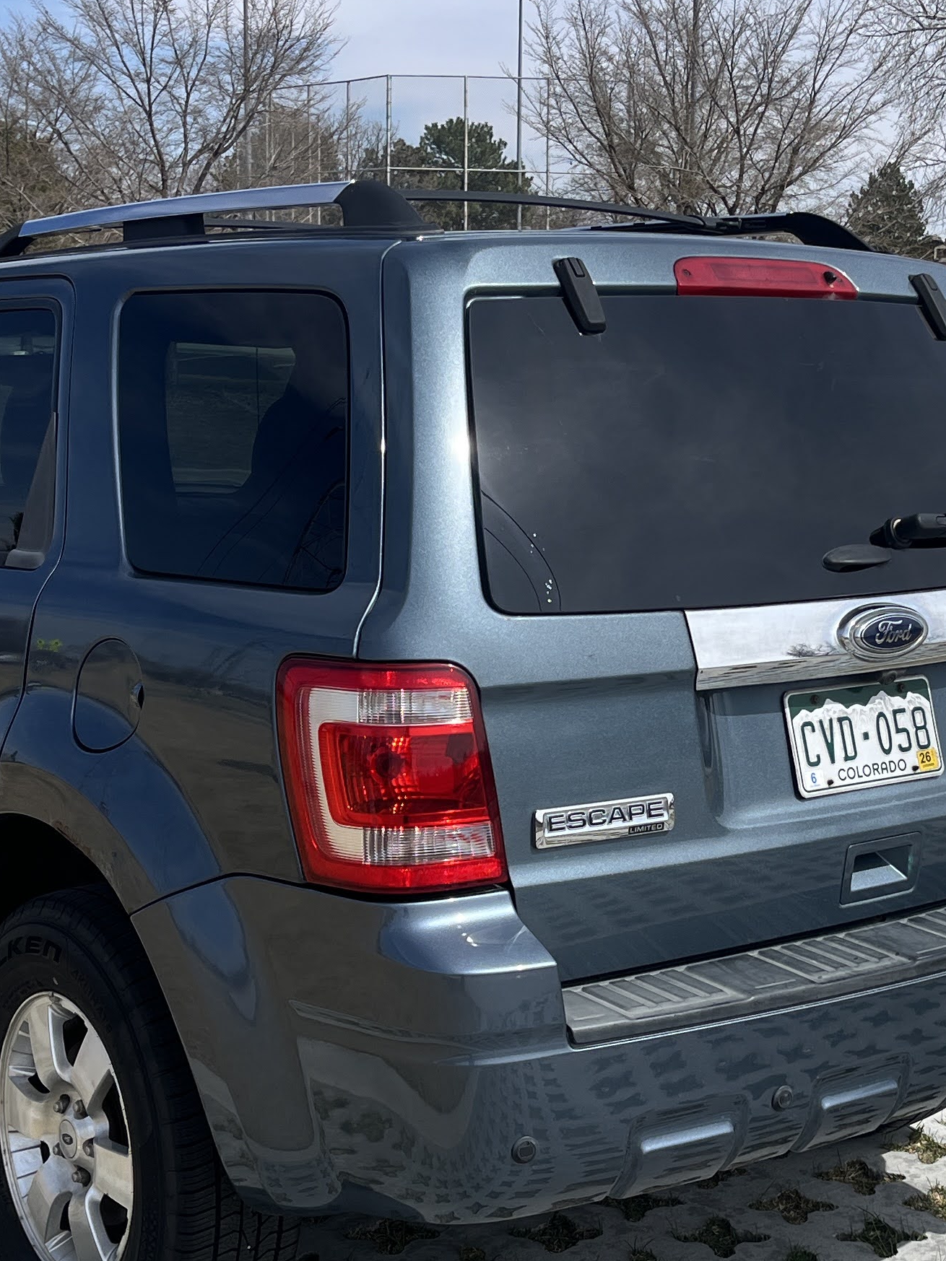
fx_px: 2187
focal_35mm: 60
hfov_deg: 24.2
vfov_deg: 32.2
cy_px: 691
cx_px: 701
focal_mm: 5.1
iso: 50
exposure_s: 1/3413
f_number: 1.6
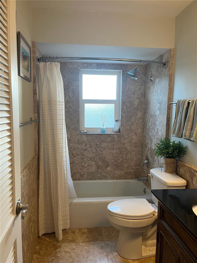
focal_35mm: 26
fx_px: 197
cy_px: 132
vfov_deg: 67.3
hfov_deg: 53.1
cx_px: 98
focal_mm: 5.1
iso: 100
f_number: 1.6
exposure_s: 1/60
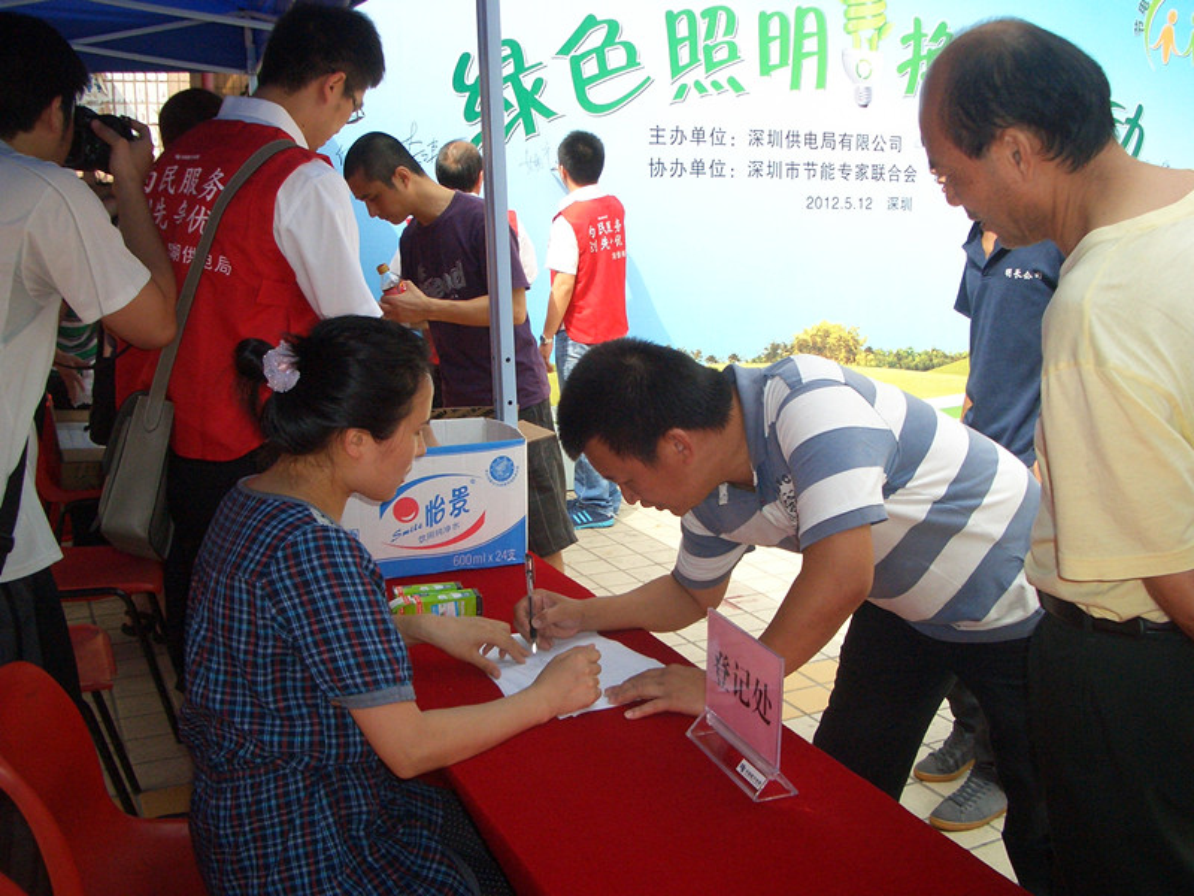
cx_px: 597
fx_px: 1207
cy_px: 448
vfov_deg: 40.7
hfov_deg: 52.6
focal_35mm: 35
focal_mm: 5.8
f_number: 4.3
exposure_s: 1/400
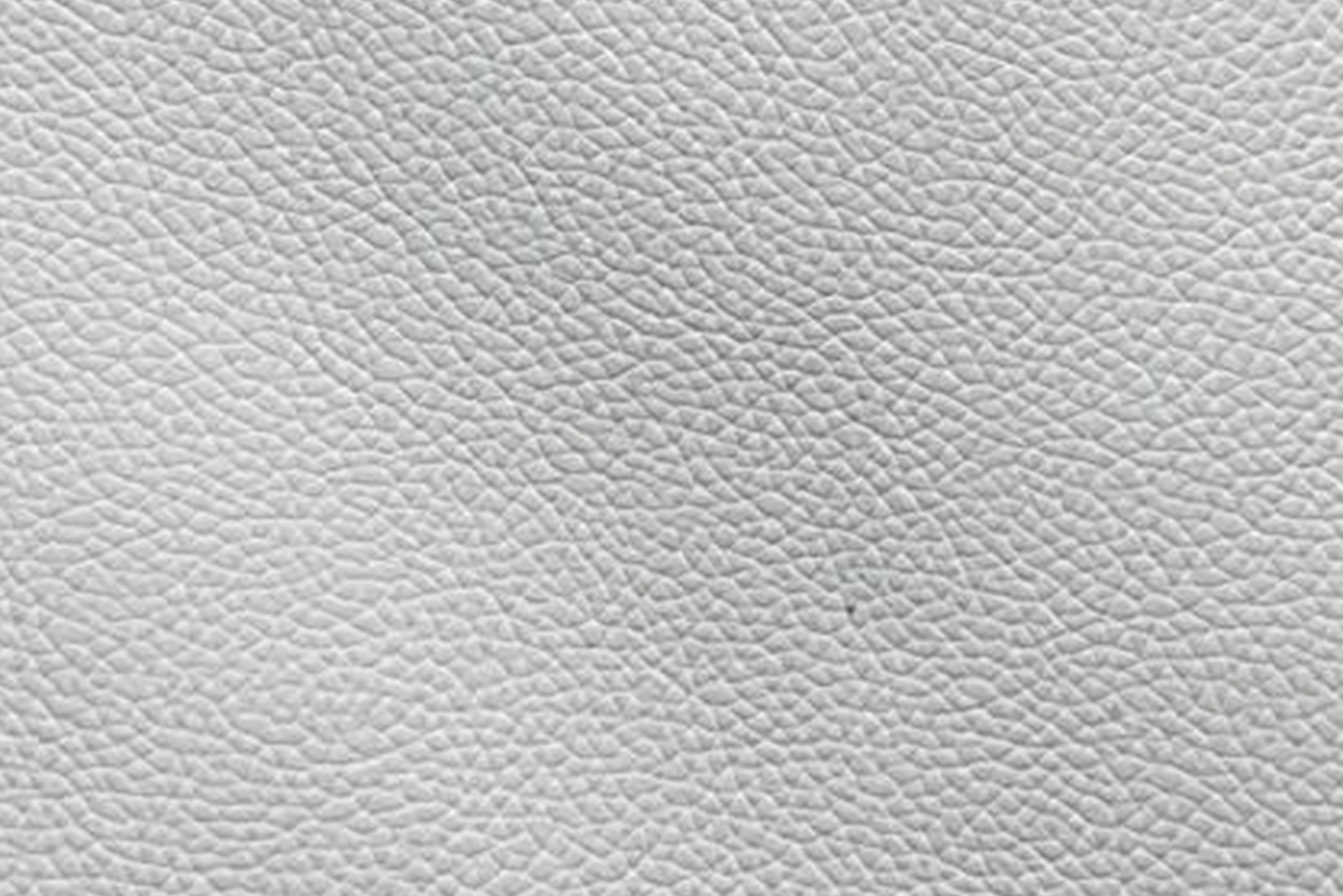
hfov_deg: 12.4
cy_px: 55
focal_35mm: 166
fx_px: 6192
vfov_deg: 8.2
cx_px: 786
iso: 50
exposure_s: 1/331
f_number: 1.6
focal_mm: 5.1
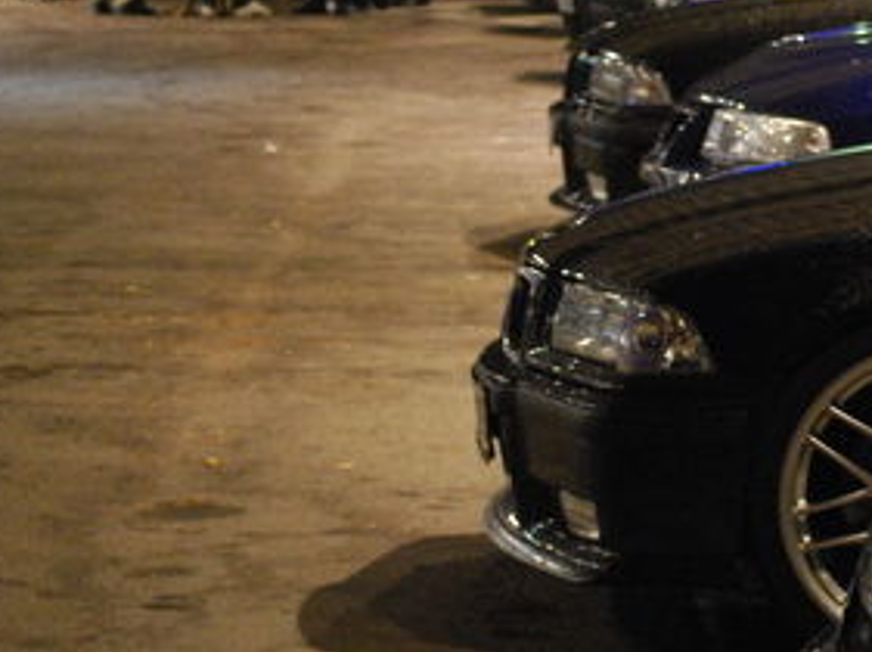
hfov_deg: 10.9
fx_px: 4556
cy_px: 99
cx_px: 798
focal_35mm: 181
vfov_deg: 8.2
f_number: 4
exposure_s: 1/10
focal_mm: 55
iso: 1600
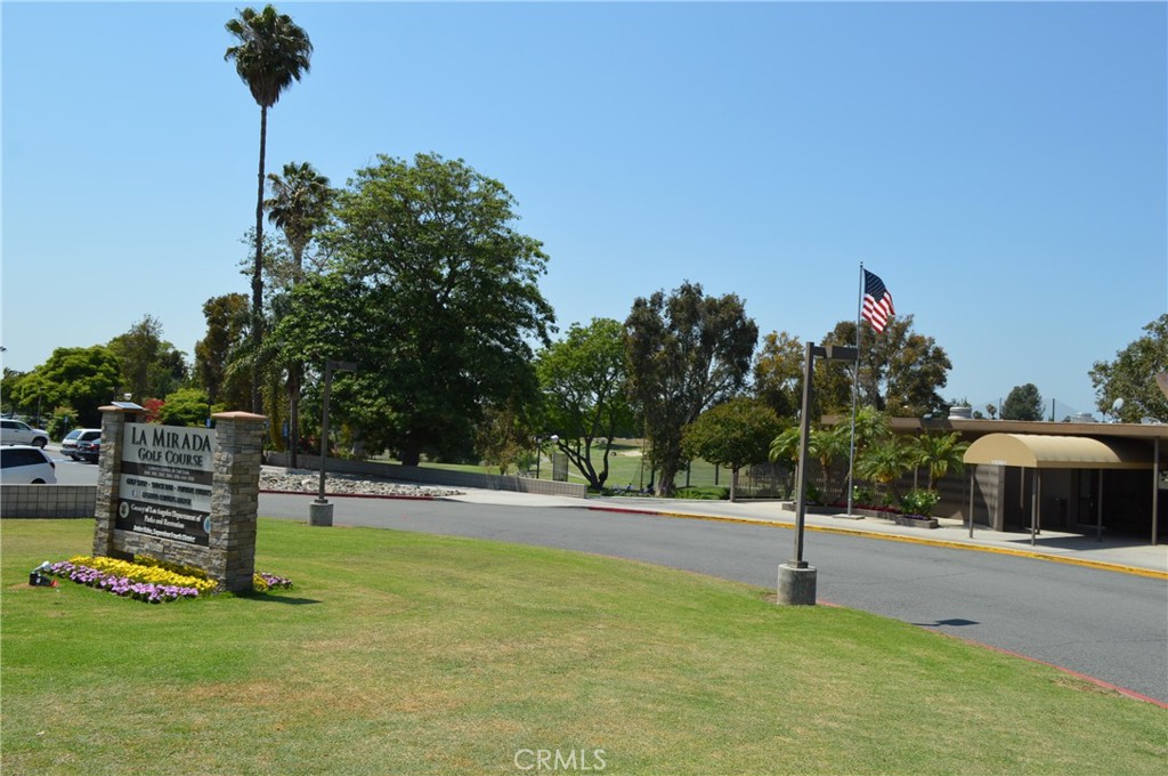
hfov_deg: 67.4
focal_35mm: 27
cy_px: 388
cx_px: 584
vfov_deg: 47.8
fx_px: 875
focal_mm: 18
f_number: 8
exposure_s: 1/250
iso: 100
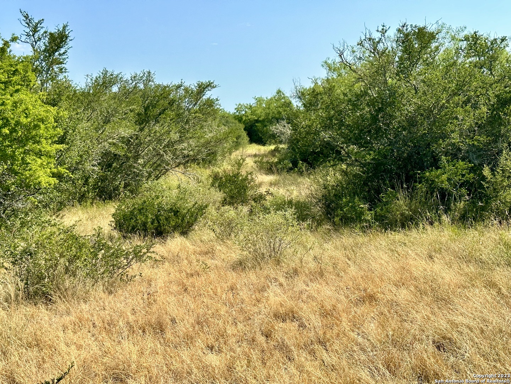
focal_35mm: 48
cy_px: 192
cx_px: 256
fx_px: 709
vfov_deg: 30.3
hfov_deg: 39.7
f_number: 1.78
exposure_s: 1/2667
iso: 64
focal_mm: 6.86
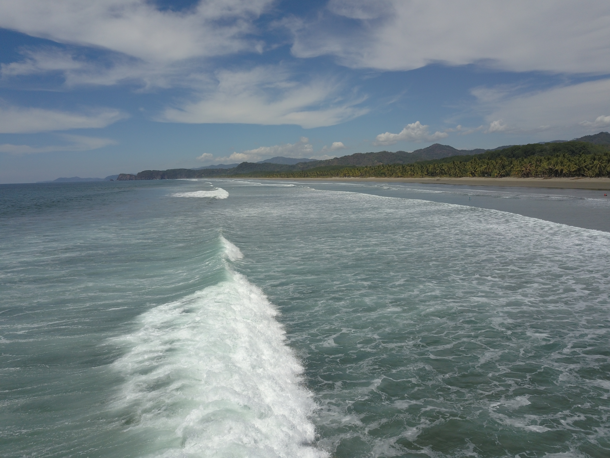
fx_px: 458
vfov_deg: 53.1
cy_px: 229
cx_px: 305
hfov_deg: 67.3
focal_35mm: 26
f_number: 2.2
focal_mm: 4.73
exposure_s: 1/4115
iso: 100
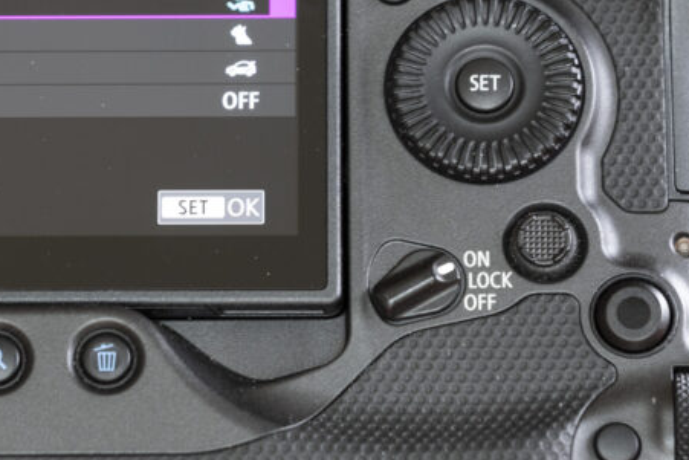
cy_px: 62
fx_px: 5035
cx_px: 209
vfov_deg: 5.2
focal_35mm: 263
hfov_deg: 7.8
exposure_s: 1/7
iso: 200
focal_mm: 80
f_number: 5
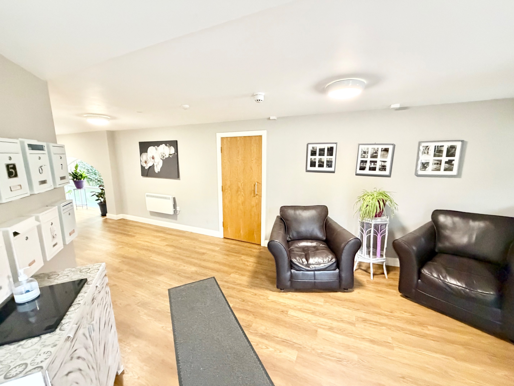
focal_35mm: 14
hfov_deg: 102.1
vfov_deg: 85.7
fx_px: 208
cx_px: 257
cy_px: 193
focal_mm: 2.22
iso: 640
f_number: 2.2
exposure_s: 1/50
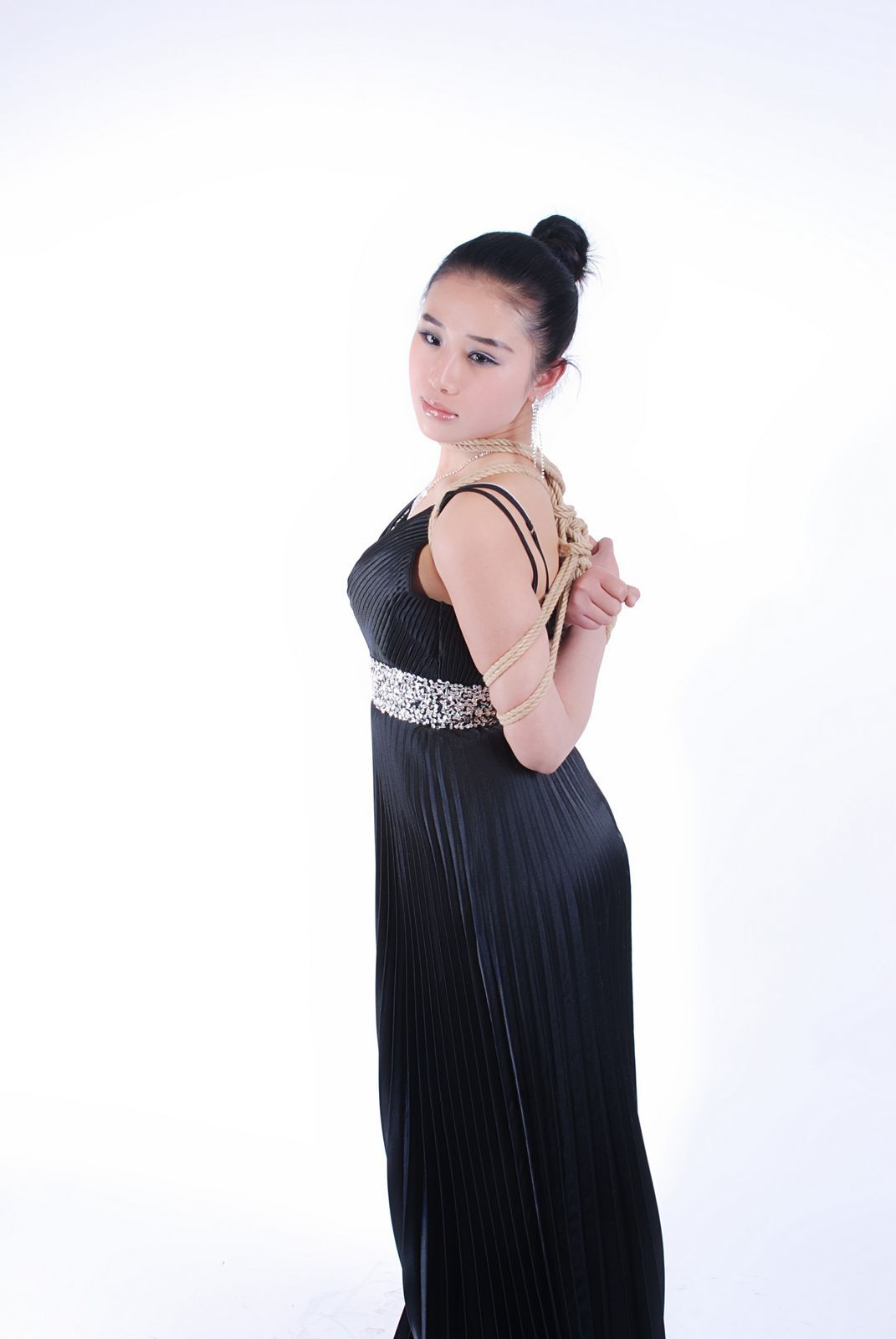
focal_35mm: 46
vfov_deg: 42.3
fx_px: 1731
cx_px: 448
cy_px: 670
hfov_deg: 29.0
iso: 100
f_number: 11
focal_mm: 31
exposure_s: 1/8
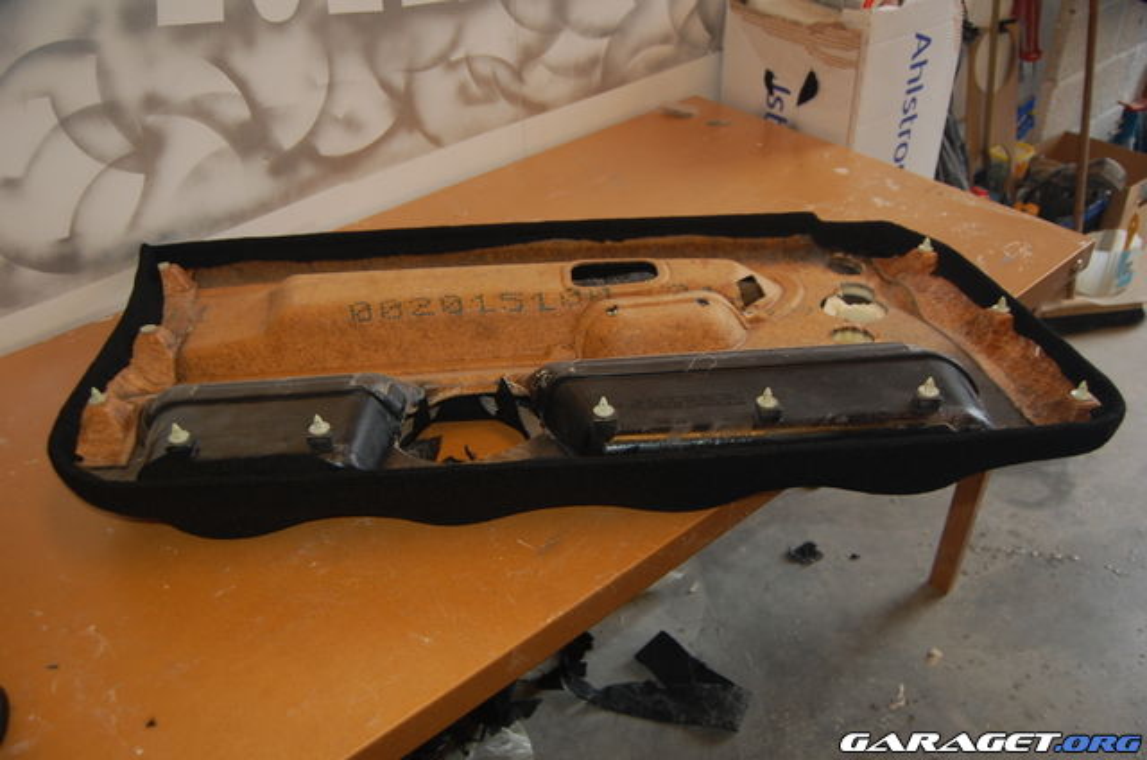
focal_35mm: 28
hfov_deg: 64.7
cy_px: 380
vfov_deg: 45.5
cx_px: 574
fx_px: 906
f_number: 3.5
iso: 400
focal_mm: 19
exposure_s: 1/60
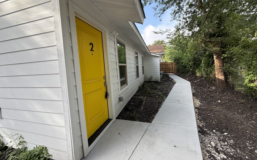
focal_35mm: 15
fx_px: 105
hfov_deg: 101.5
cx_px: 130
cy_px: 78
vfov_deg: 74.8
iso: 64
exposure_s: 1/236
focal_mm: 2.22
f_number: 2.2
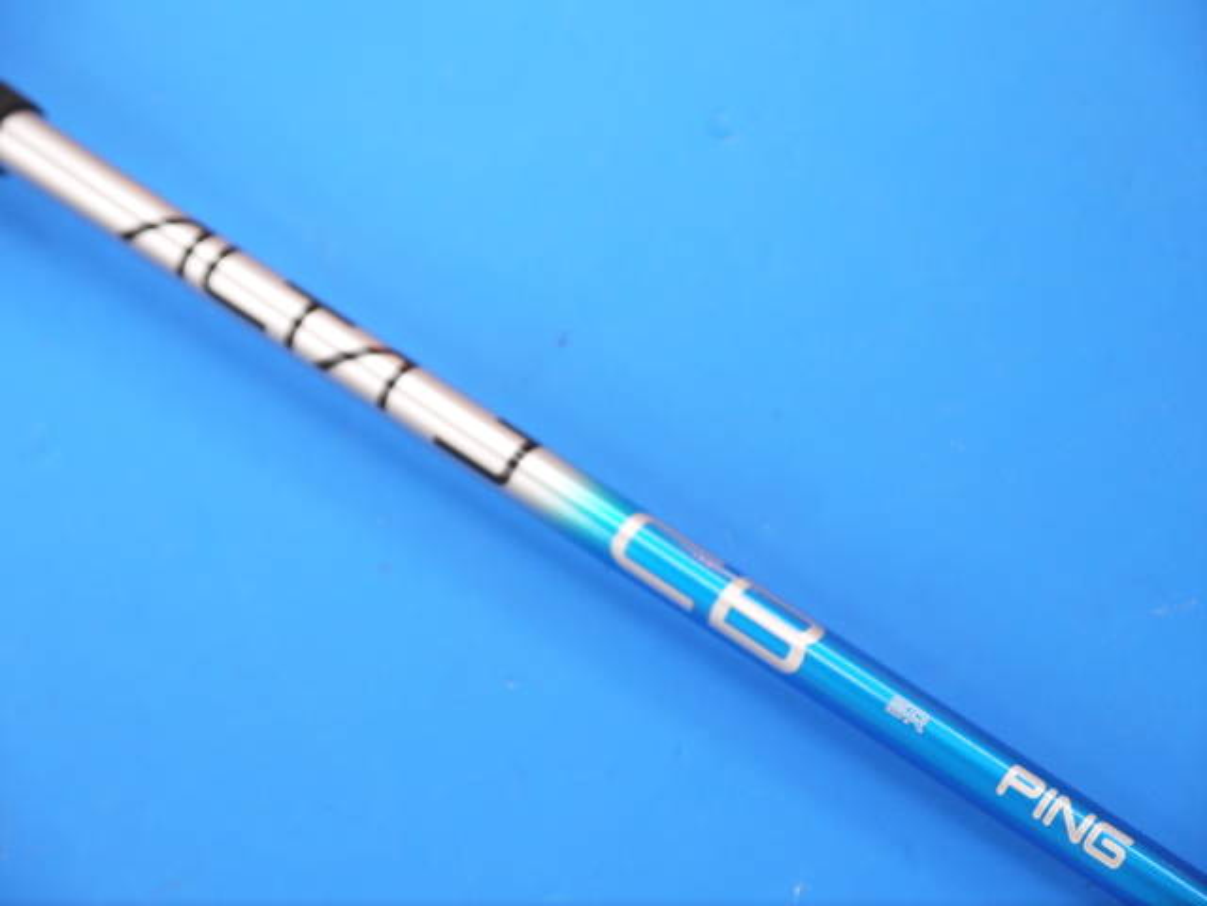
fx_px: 2929
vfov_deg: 17.6
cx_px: 604
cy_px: 453
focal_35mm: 84
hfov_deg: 23.3
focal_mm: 42
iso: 500
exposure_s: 1/80
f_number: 5.6
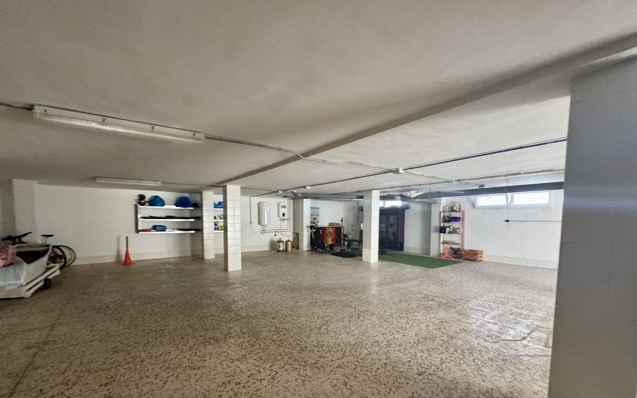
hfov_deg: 101.5
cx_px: 316
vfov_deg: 74.0
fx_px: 260
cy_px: 237
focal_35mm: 15
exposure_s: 1/60
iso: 500
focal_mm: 2.22
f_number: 2.2
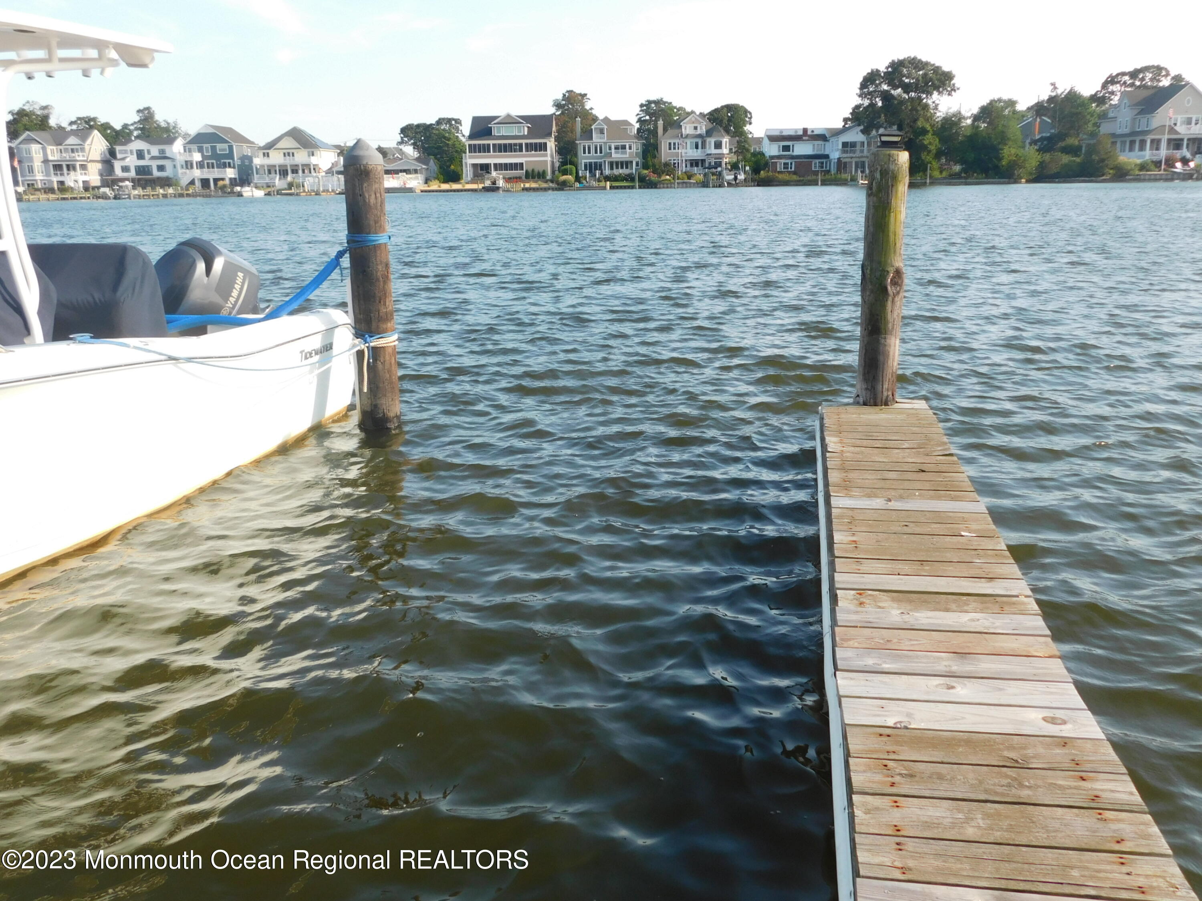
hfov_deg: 60.0
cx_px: 601
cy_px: 450
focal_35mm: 30
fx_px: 1042
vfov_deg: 46.8
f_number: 3.2
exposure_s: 1/500
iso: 125
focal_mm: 5.3
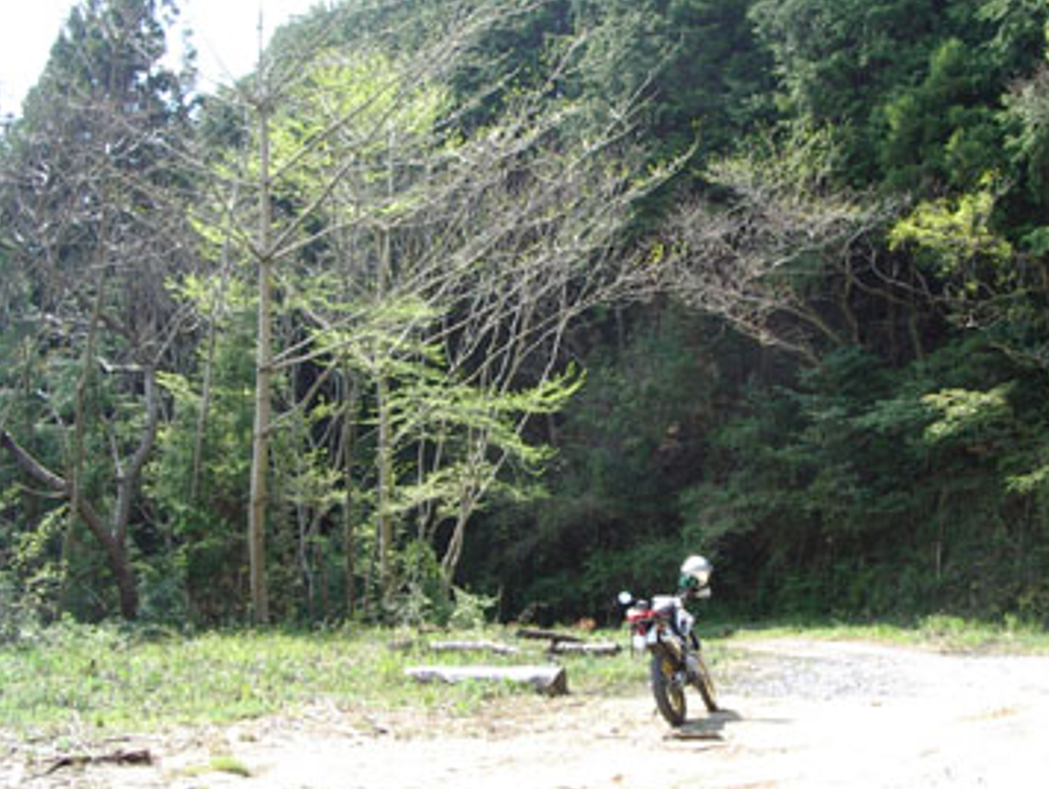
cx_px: 636
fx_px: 1457
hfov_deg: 39.4
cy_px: 403
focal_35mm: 48
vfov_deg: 30.3
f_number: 4.8
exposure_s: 1/80
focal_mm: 5.8
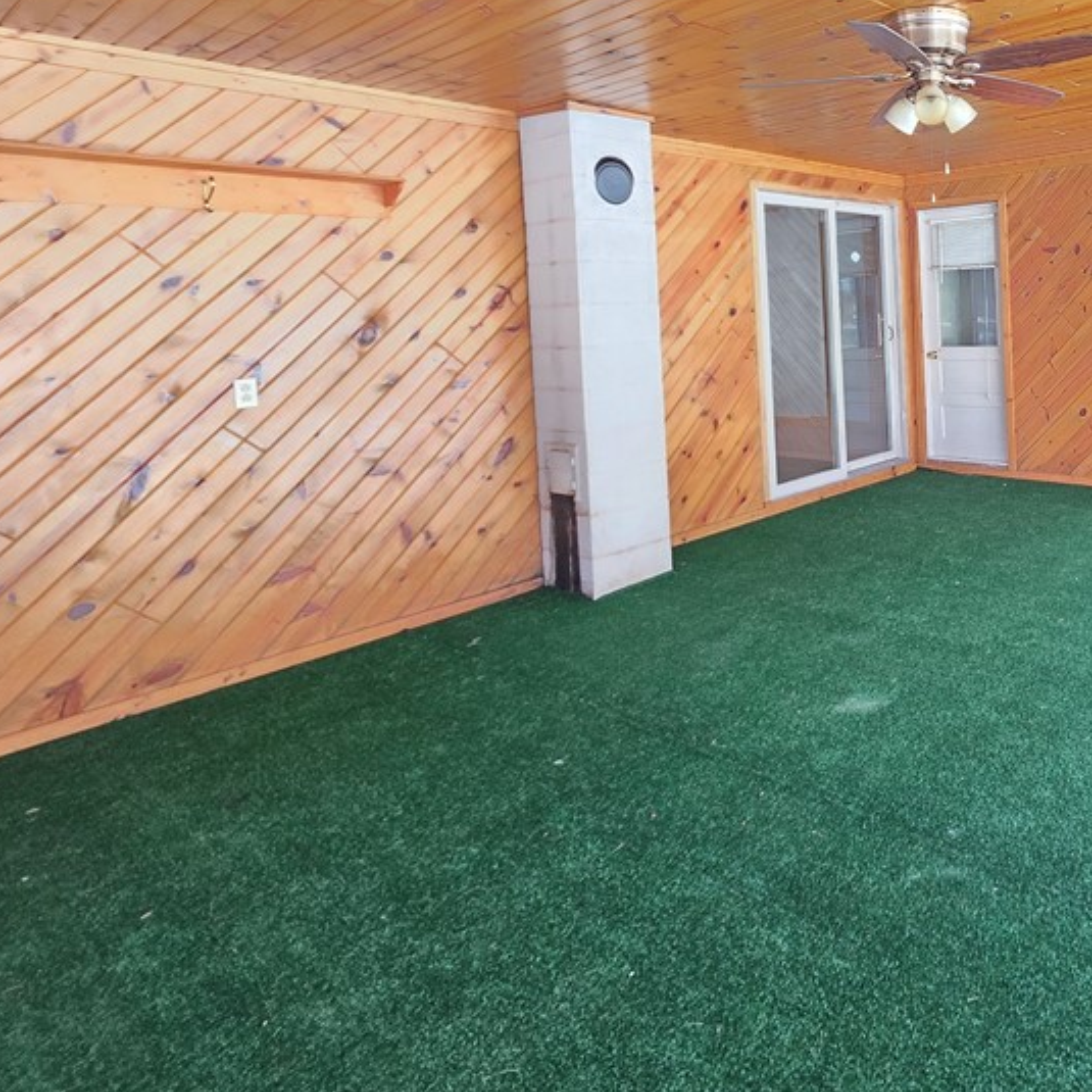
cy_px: 329
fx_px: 785
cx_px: 967
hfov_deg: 59.9
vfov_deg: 66.9
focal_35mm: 22
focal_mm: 2.2
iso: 250
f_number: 1.9
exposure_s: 1/120
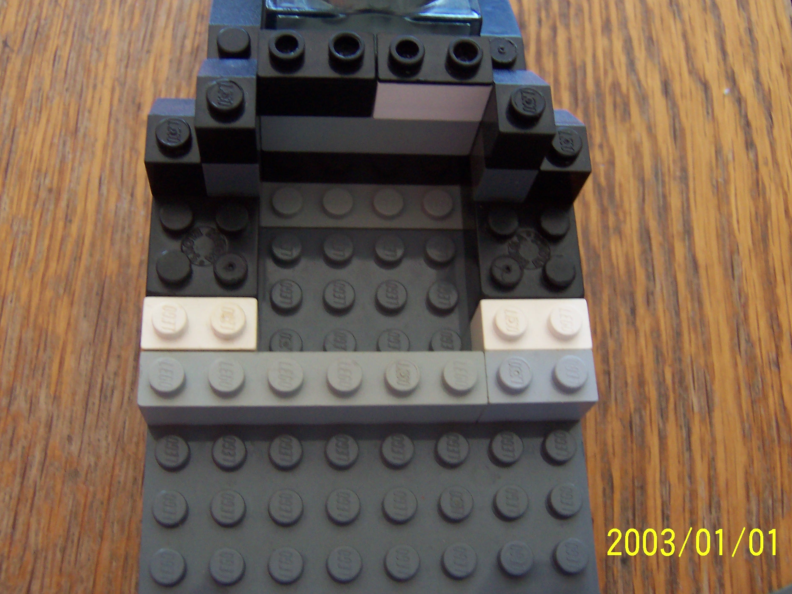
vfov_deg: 36.8
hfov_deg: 47.9
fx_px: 892
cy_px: 301
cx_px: 400
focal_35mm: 39
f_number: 2.8
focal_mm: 5.6
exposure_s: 1/30
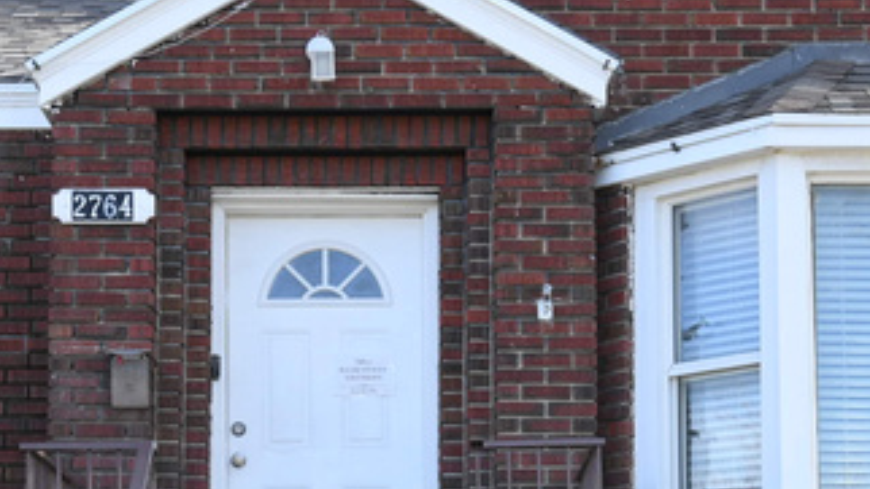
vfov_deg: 11.9
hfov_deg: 21.4
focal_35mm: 100
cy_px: 520
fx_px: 2307
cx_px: 424
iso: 200
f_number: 8
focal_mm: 30
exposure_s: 1/100
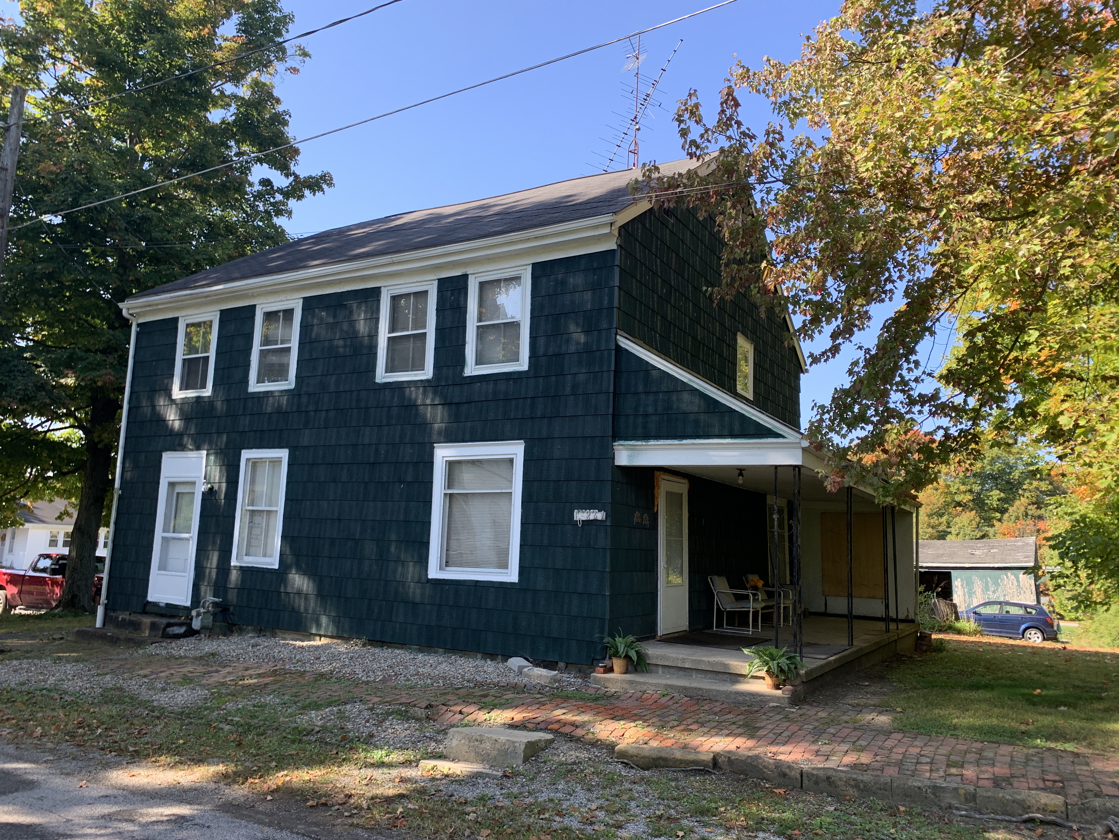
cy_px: 420
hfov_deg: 67.3
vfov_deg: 53.1
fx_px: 840
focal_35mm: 26
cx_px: 560
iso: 25
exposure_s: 1/422
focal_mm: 4.25
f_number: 1.8
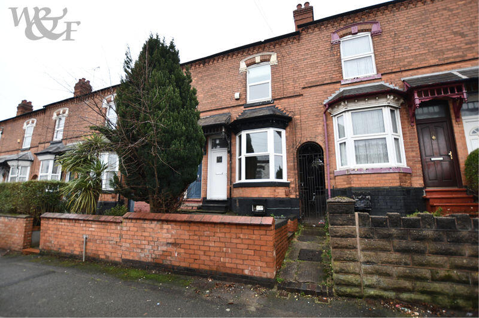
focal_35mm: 15
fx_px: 199
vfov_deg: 77.2
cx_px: 240
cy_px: 159
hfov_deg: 100.4
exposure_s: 1/250
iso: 720
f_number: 3.5
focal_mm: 10
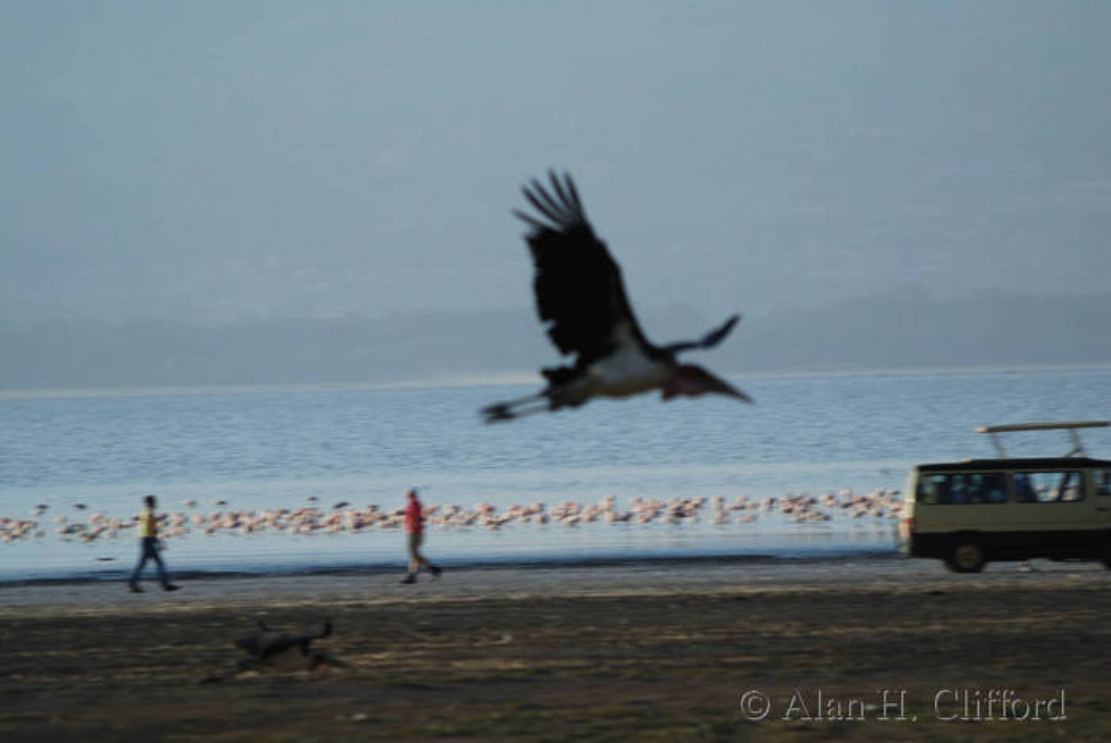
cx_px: 556
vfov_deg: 2.3
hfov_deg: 3.4
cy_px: 372
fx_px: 18532
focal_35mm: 600
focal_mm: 400
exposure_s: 1/320
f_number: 6.3
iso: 100
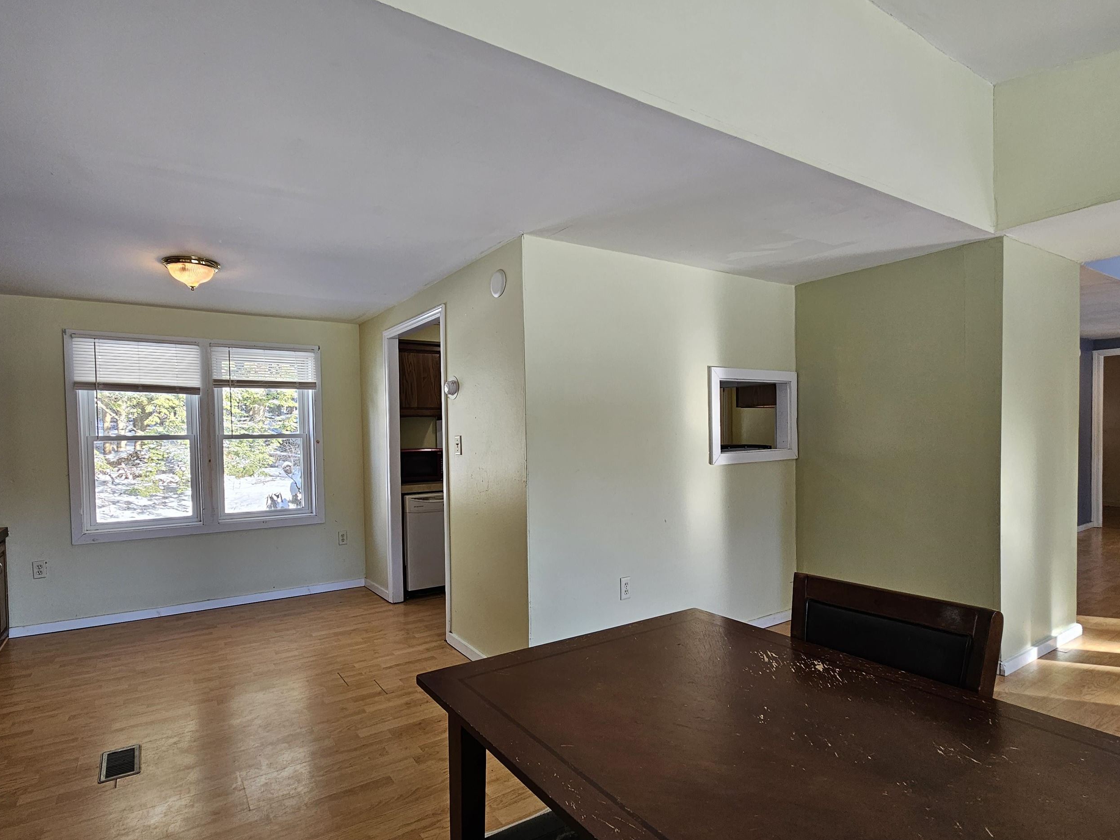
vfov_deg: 77.9
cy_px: 459
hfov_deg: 93.6
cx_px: 464
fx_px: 518
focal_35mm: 16
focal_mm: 2.2
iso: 80
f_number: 2.2
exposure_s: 1/60
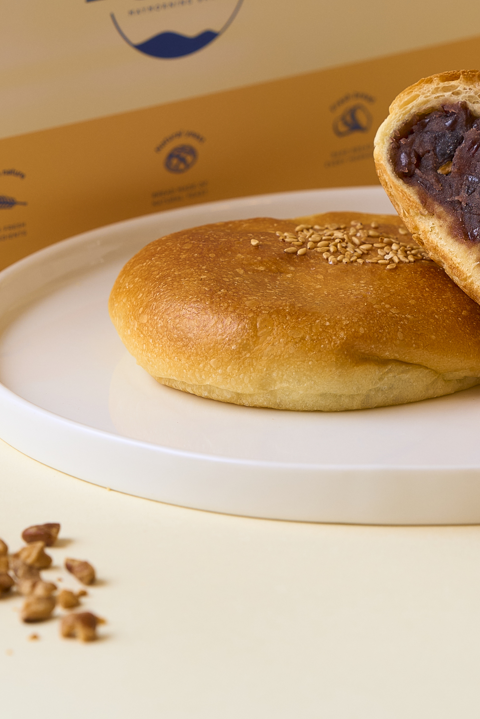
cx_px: 312
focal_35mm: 294
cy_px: 51
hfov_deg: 4.7
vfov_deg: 7.0
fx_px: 5878
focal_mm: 151
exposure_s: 1/20
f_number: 8
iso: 160
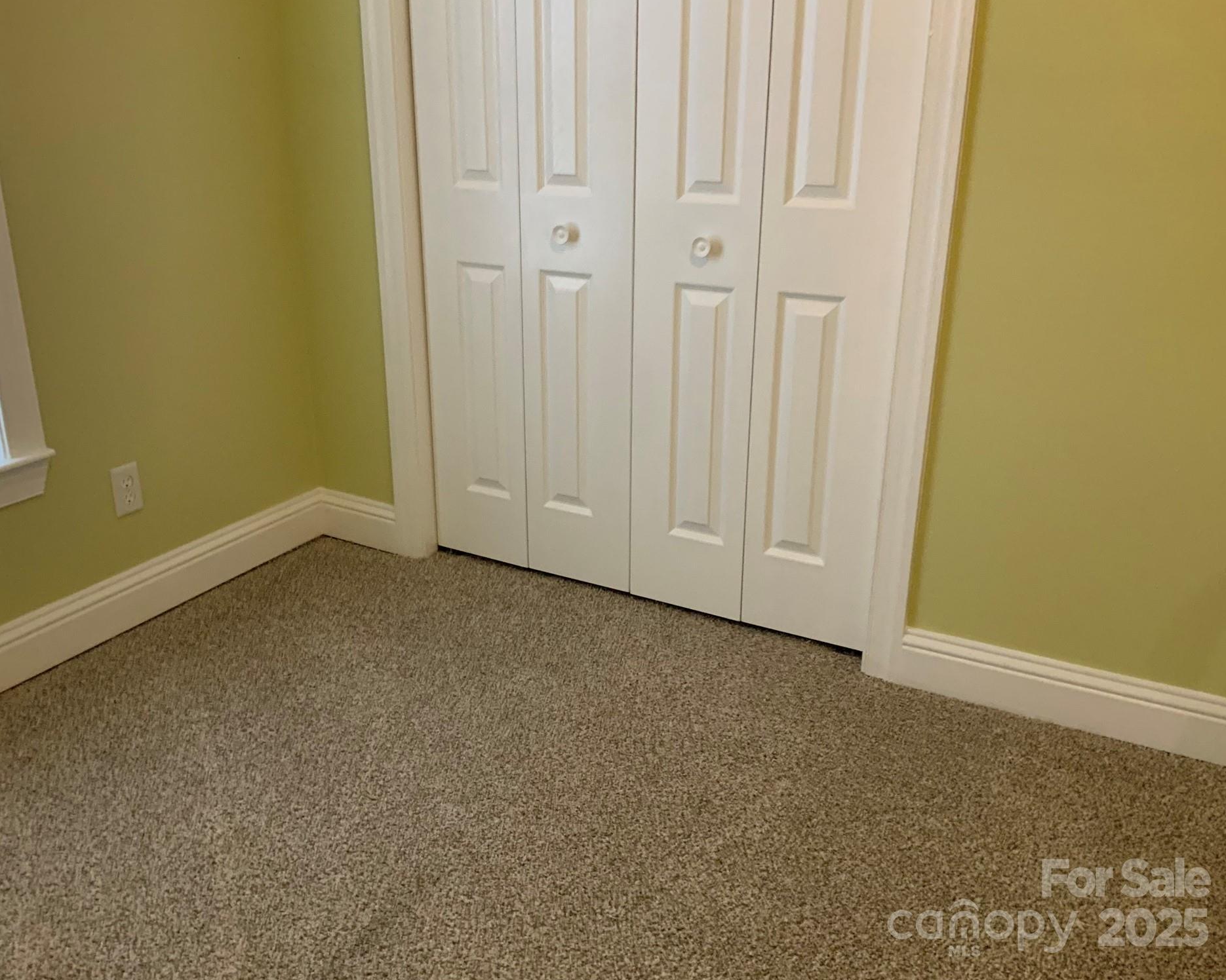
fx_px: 1125
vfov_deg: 47.1
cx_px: 587
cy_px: 479
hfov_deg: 57.2
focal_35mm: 31
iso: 250
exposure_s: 1/60
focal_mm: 3
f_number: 1.8
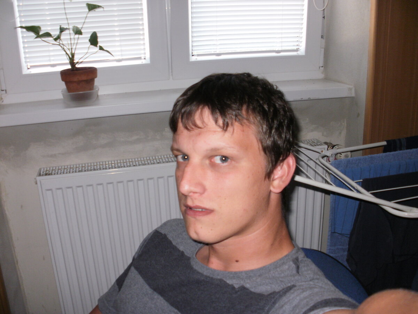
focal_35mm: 36
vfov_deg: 39.7
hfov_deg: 51.4
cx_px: 209
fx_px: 435
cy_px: 157
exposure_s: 1/30
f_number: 3.5
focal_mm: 6.3
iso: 125
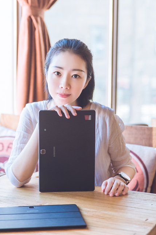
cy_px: 98
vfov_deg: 26.0
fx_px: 507
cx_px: 68
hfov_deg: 17.5
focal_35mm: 78
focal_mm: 62
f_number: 2.8
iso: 400
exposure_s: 1/100
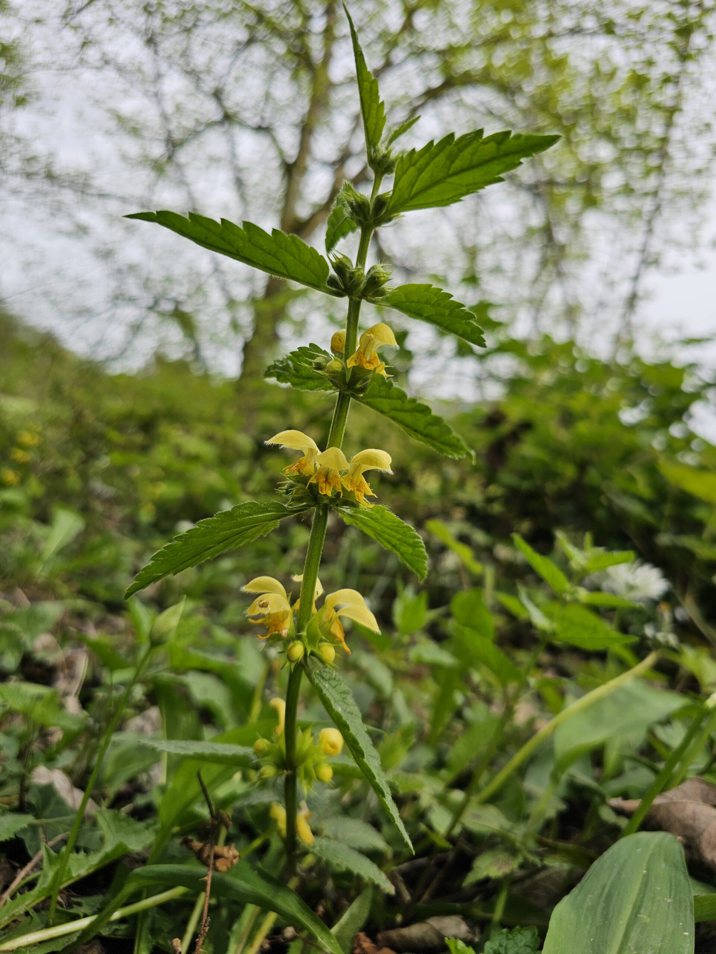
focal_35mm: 23
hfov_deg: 58.9
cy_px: 477
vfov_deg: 73.9
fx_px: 634
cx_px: 358
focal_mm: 6.3
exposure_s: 1/330
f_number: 1.7
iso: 10
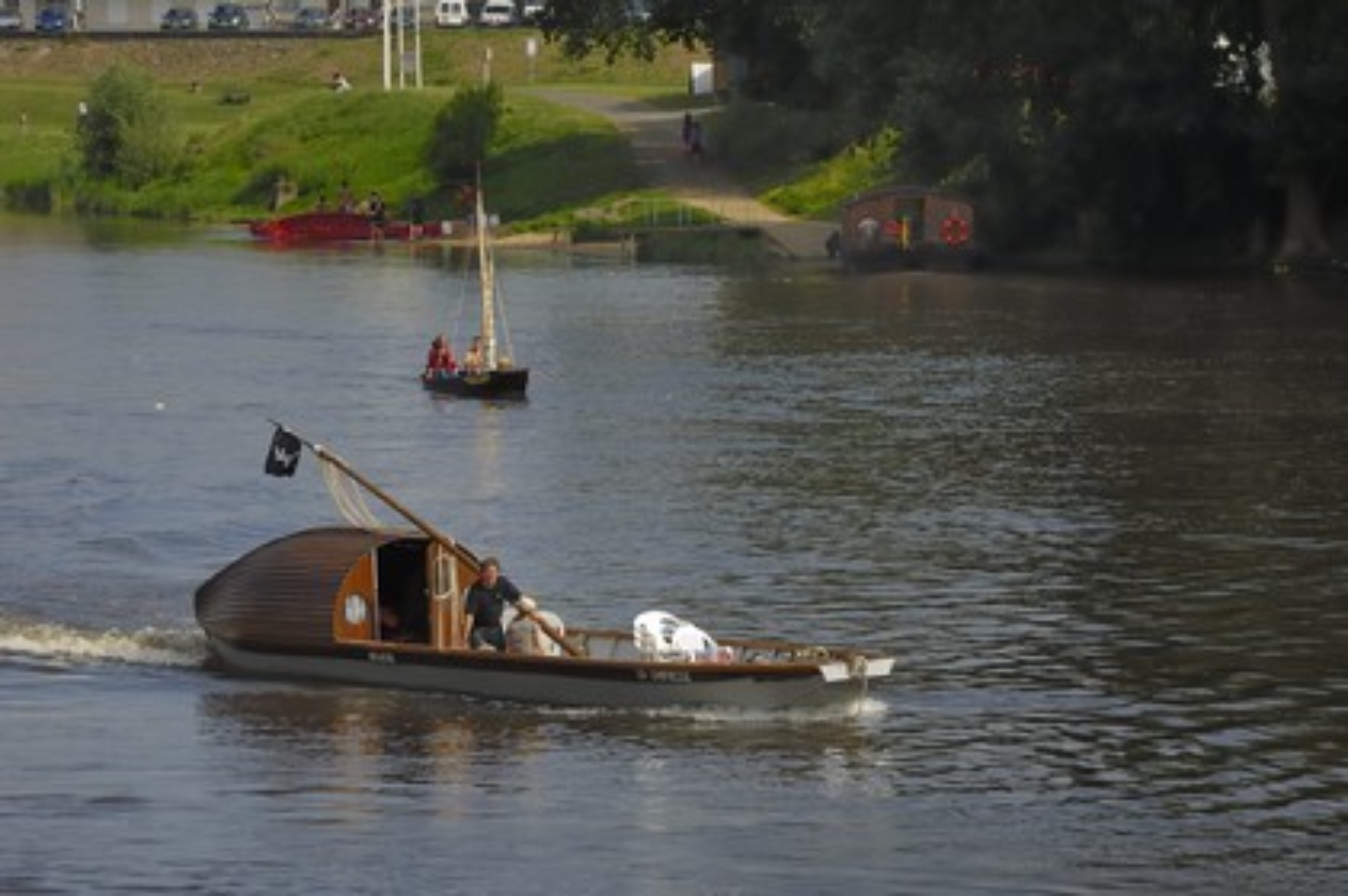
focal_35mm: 210
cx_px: 674
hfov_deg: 9.8
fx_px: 7857
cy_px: 448
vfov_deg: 6.5
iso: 100
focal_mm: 140
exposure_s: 1/320
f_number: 5.6
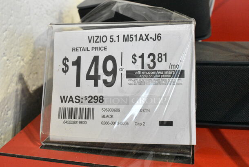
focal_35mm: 42
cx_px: 124
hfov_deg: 46.4
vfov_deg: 32.0
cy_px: 84
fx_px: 291
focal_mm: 28
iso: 6400
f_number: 9
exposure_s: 1/320
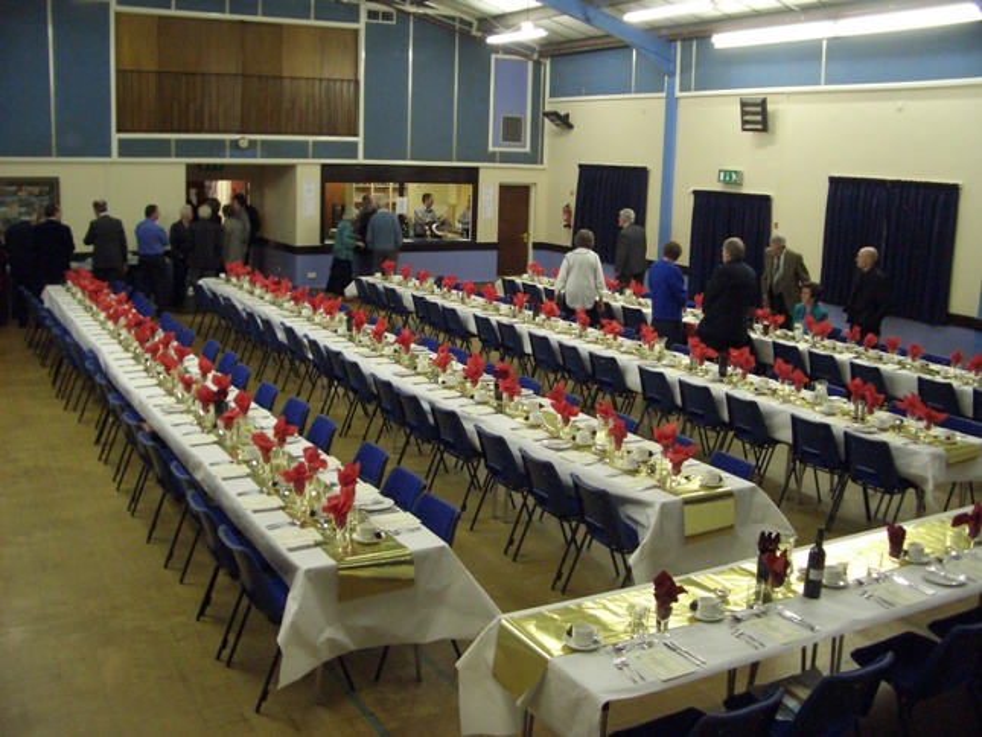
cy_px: 368
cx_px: 491
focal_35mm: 35
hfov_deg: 52.6
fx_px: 993
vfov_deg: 40.7
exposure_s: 1/40
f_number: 2.6
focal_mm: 5.8
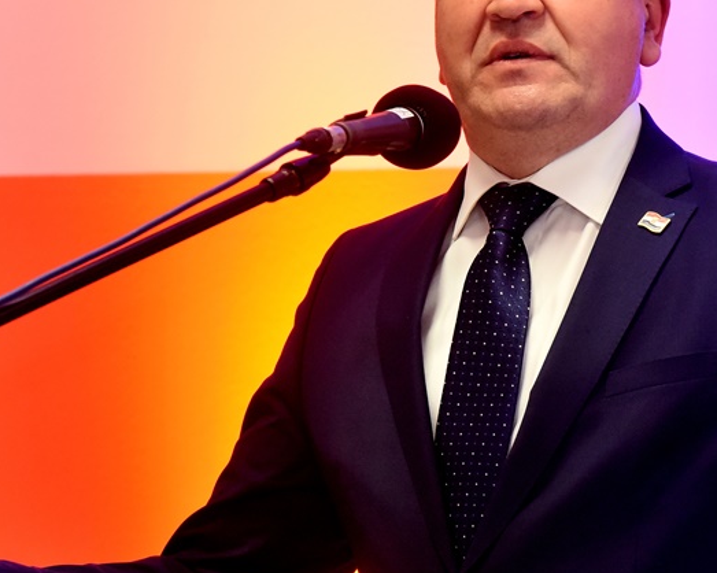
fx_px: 9143
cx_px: 391
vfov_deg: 3.6
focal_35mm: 431
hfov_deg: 4.5
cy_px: 241
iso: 5000
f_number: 5.6
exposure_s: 1/200
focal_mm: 200
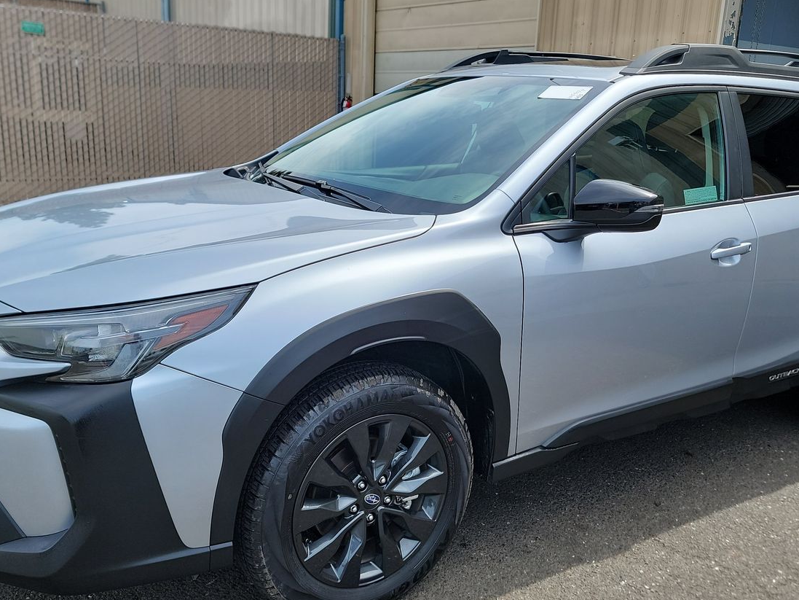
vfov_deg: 40.7
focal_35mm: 35
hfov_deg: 52.6
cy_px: 306
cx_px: 429
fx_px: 808
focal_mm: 6.7
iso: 50
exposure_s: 1/444
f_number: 1.8
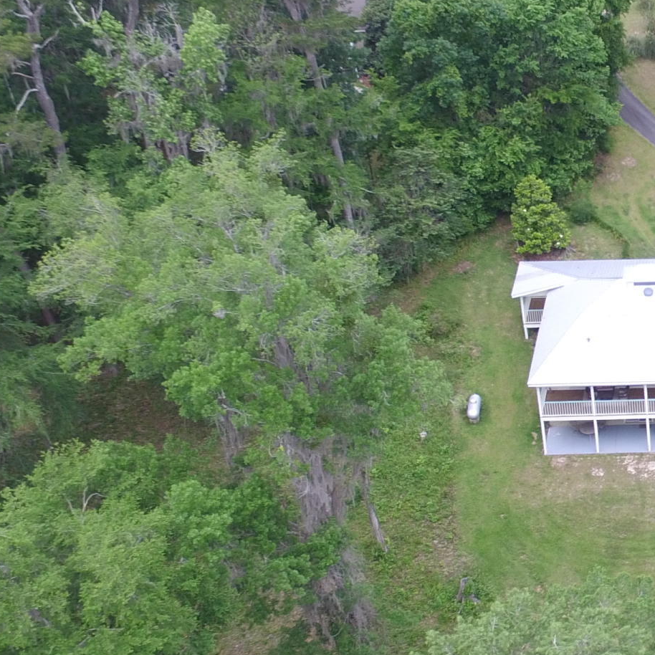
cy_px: 351
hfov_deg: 25.8
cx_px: 826
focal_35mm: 58
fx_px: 1242
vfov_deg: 29.5
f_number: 2.8
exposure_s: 1/157
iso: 100
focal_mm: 3.61
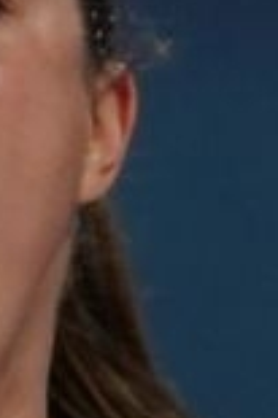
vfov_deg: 0.6
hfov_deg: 0.4
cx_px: -785
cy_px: 955
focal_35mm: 3484
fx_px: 40444
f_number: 2.8
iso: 800
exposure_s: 1/1000
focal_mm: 200
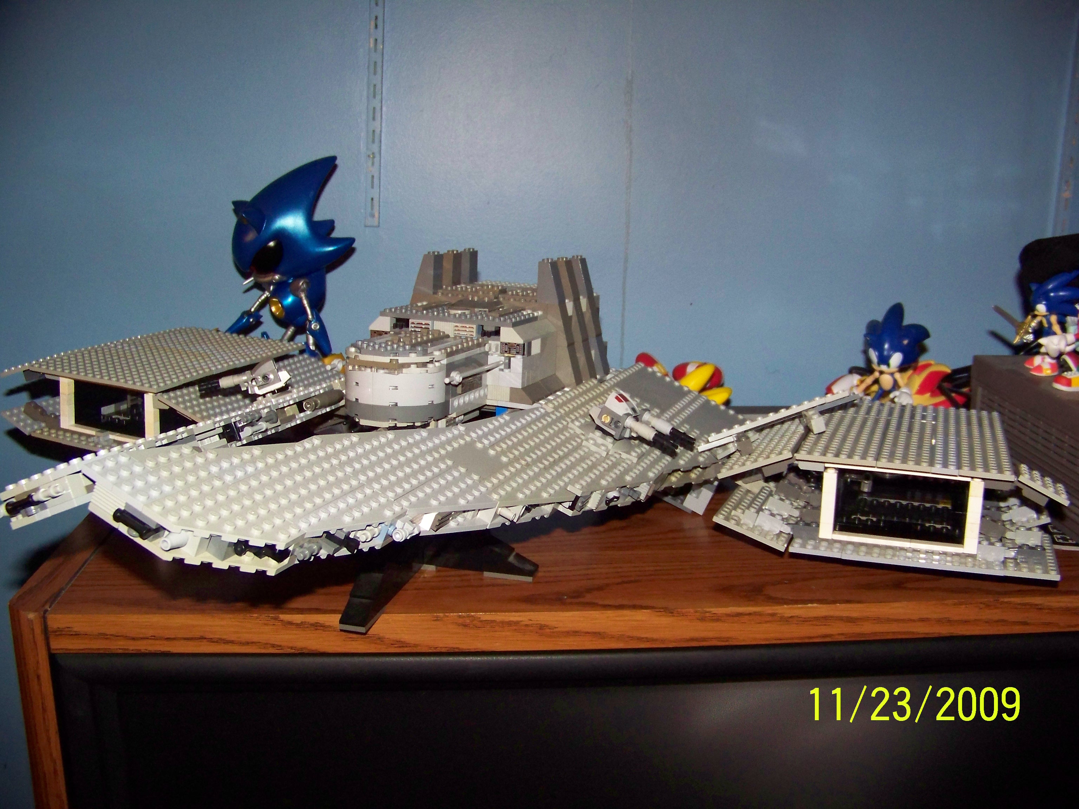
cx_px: 540
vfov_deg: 39.7
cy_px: 404
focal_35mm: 36
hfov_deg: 51.4
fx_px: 1122
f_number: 2.8
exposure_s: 1/30
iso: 200
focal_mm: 5.85
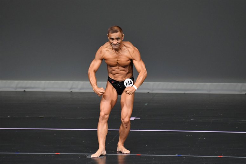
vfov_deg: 3.1
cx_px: 123
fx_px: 3074
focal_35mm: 450
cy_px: 82
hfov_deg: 4.6
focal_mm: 300
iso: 4000
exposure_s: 1/400
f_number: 5.6
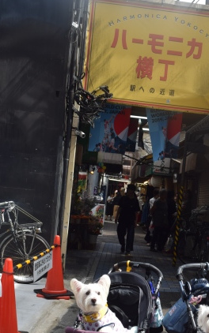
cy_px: 224
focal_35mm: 57
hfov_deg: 22.7
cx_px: 150
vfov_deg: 35.5
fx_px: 516
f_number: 8
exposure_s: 1/250
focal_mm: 27
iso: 200
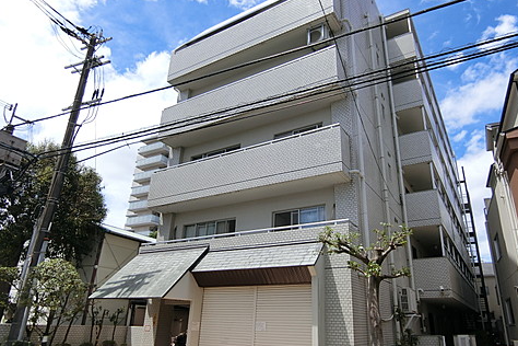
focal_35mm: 25
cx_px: 284
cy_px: 183
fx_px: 360
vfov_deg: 51.3
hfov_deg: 71.3
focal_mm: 4.06
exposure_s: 1/320
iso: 80
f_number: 6.9
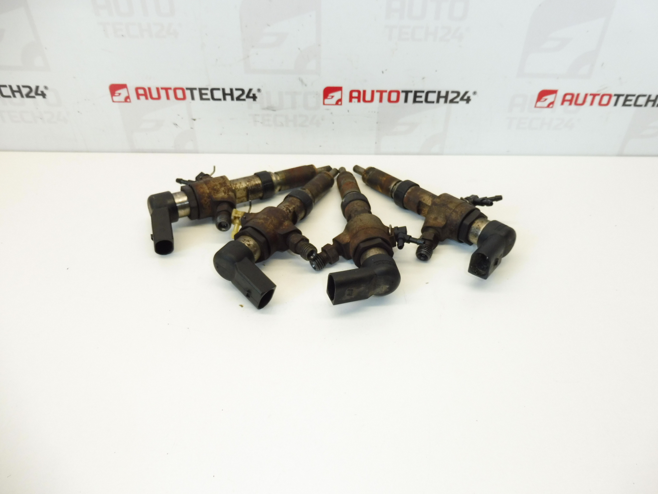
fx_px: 456
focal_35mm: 24
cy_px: 247
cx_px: 329
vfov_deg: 56.8
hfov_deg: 71.6
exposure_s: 1/100
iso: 200
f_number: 3.5
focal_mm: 4.3
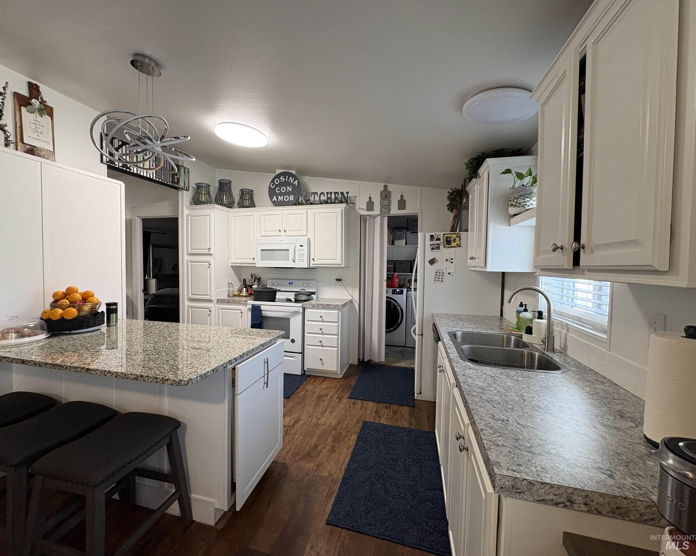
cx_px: 326
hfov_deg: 96.7
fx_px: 309
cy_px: 277
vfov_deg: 84.0
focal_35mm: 15
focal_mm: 2.22
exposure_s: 1/60
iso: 200
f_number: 2.2
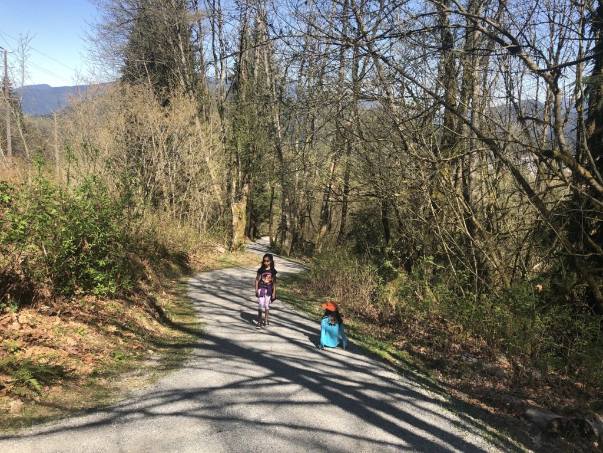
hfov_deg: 63.4
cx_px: 302
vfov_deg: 49.7
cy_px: 226
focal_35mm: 28
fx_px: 488
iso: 20
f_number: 1.8
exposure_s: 1/750
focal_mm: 3.99
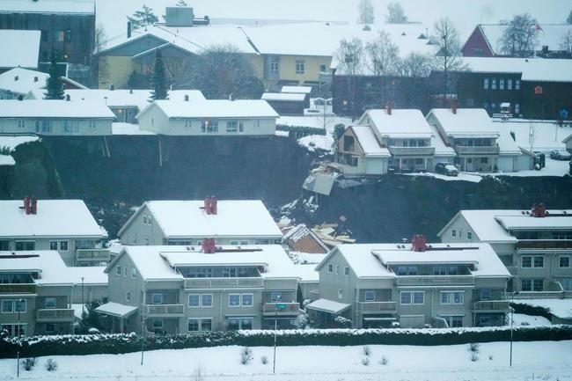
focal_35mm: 400
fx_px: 6354
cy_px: 190
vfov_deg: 3.4
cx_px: 286
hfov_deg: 5.2
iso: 4000
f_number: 2.8
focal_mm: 400
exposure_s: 1/1250
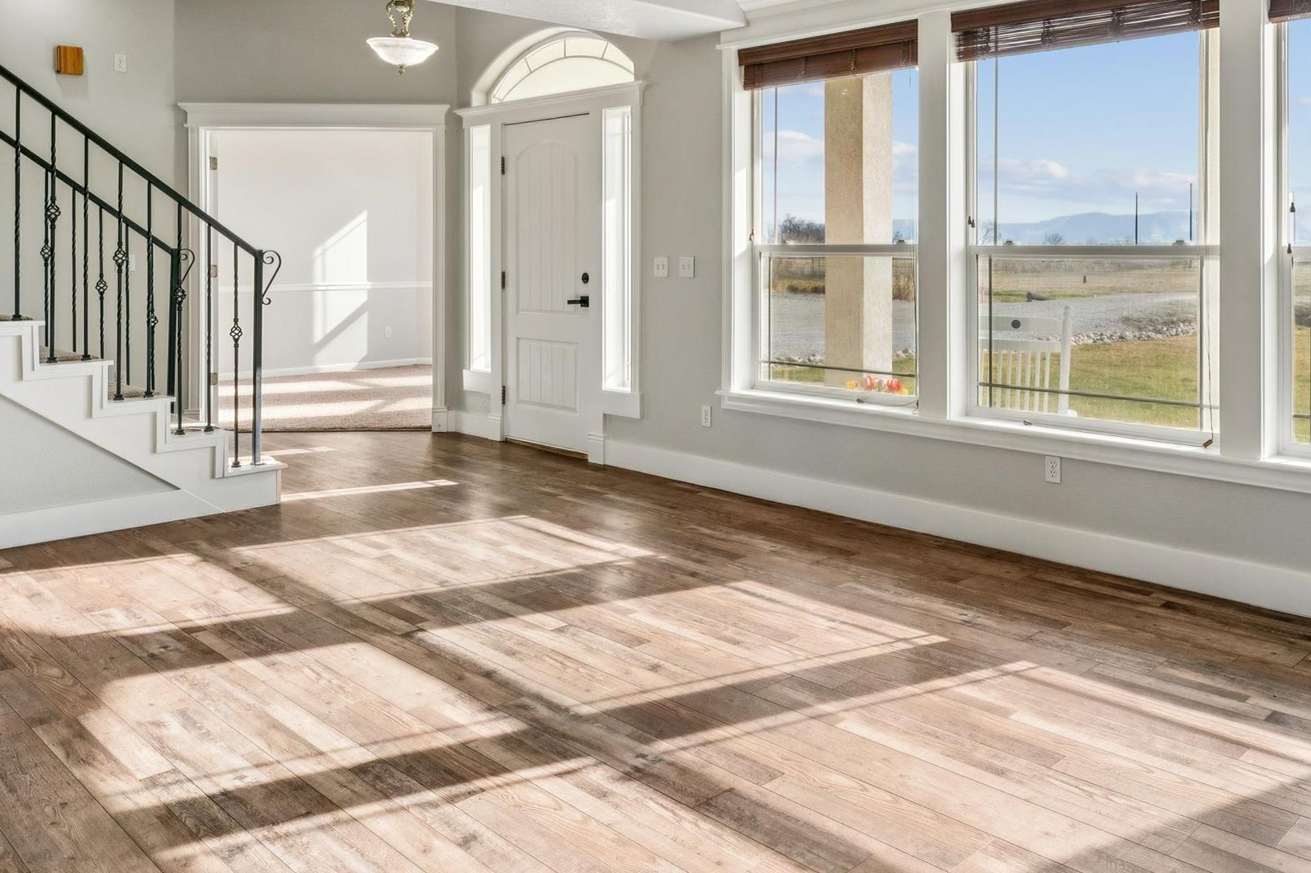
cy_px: 246
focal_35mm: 30
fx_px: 1098
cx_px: 789
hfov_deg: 61.1
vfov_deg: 42.4
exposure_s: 1/25
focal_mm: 15.6
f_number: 13
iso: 400
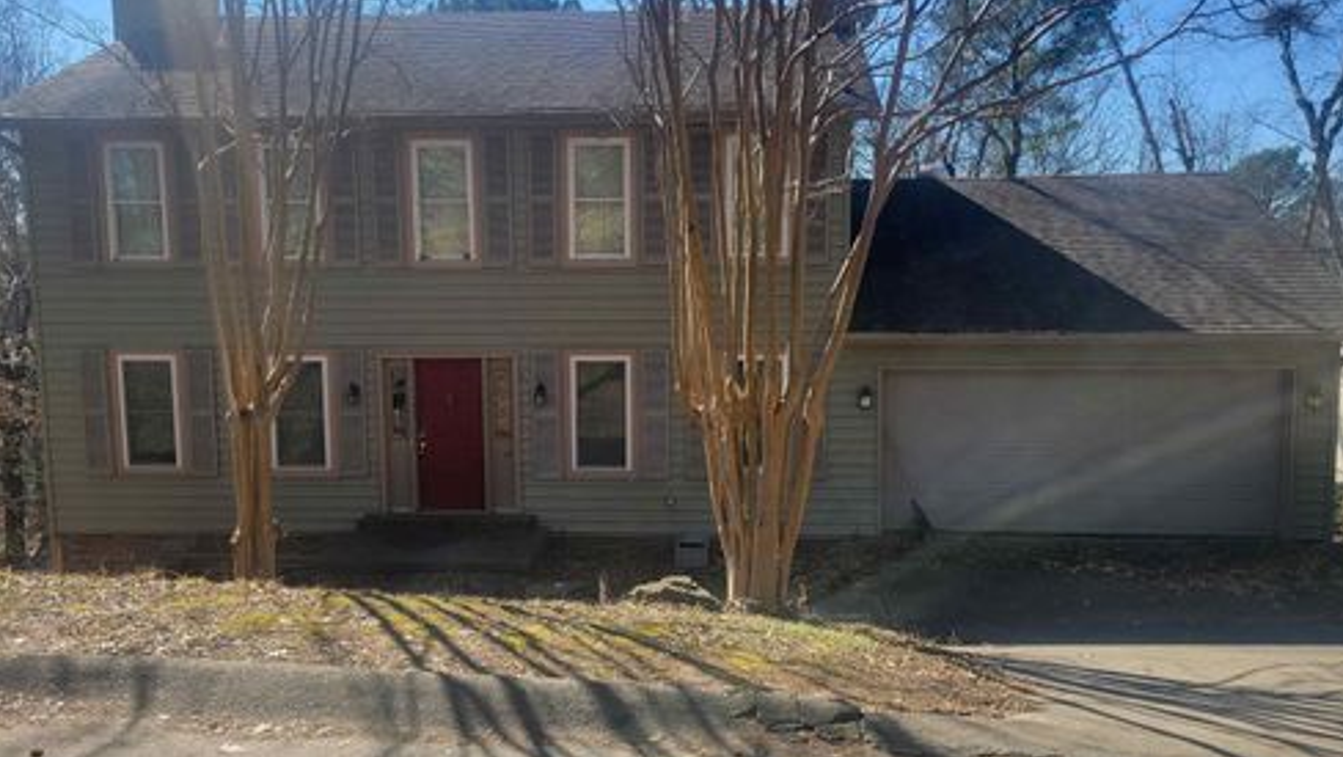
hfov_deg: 66.0
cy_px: 381
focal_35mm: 29
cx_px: 685
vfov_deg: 40.2
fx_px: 1033
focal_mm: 5.4
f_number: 1.8
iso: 40
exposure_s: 1/1361
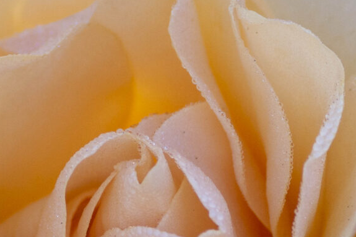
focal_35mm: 668
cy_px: 331
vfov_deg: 2.1
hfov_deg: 3.1
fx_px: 6603
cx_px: 210
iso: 320
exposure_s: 1/640
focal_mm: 100
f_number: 5.6
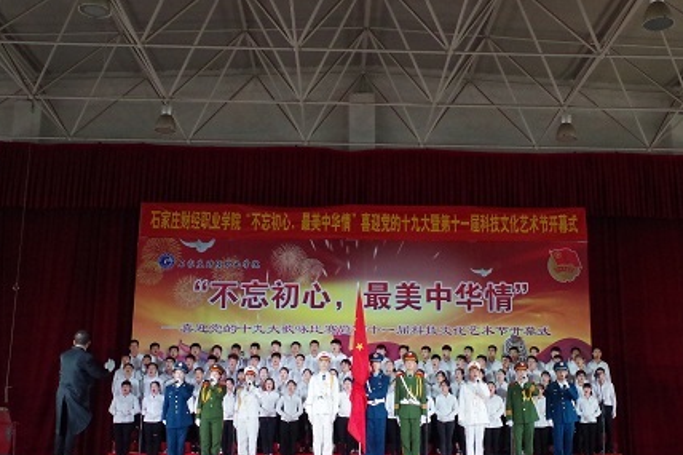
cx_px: 380
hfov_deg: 44.4
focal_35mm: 44
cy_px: 231
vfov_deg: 30.5
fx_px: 834
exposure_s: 1/200
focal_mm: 23.13
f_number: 8
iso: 3200
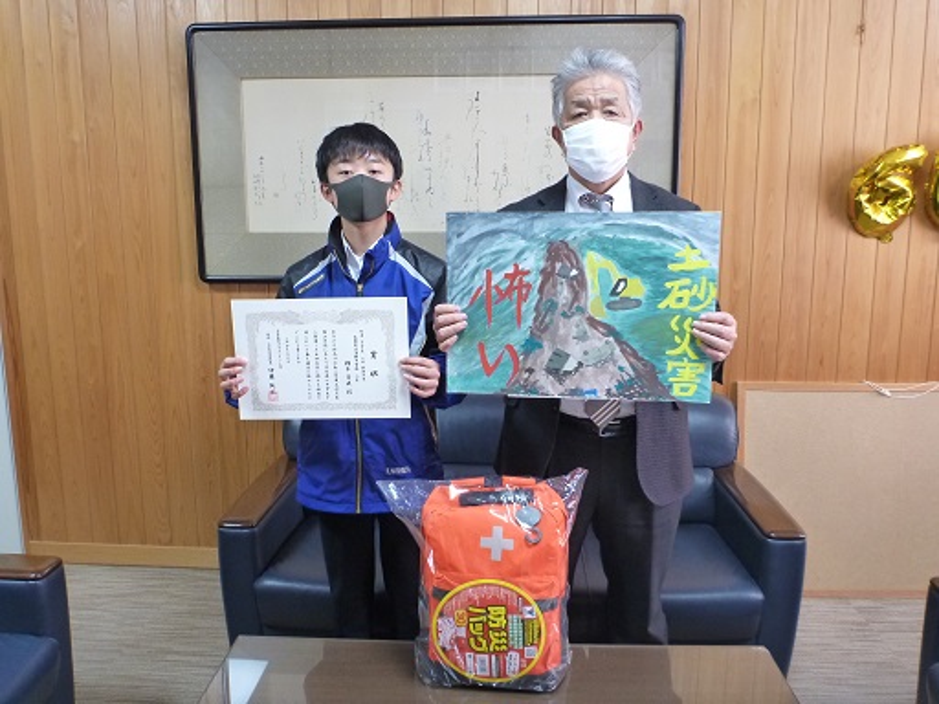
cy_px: 352
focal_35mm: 28
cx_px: 470
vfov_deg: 49.7
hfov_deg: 63.4
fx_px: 760
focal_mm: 4.9
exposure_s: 1/15
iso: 400
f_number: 3.3
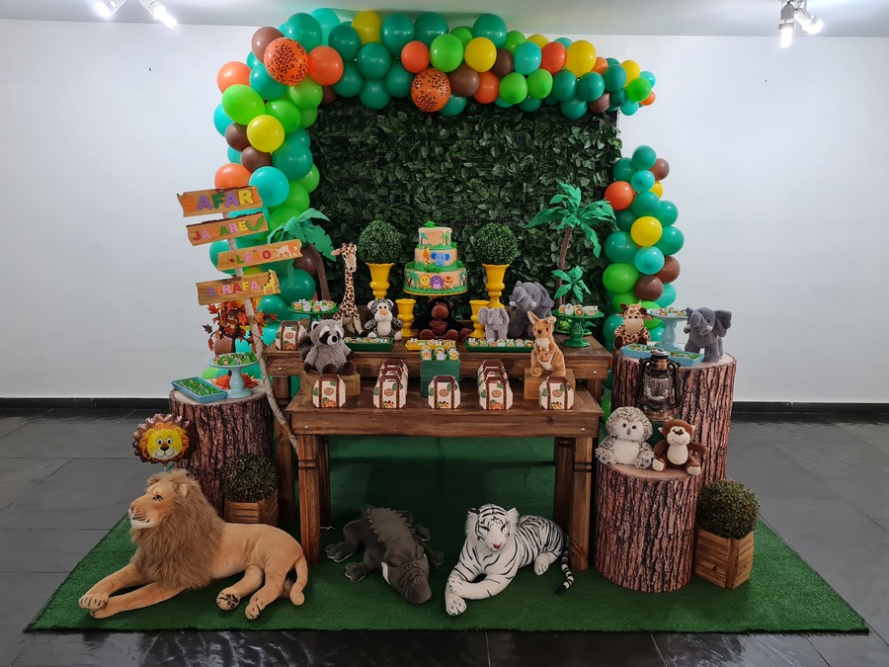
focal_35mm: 26
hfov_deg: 67.3
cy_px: 334
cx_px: 444
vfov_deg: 53.1
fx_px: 668
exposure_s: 1/60
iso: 200
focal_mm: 5.4
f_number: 1.8
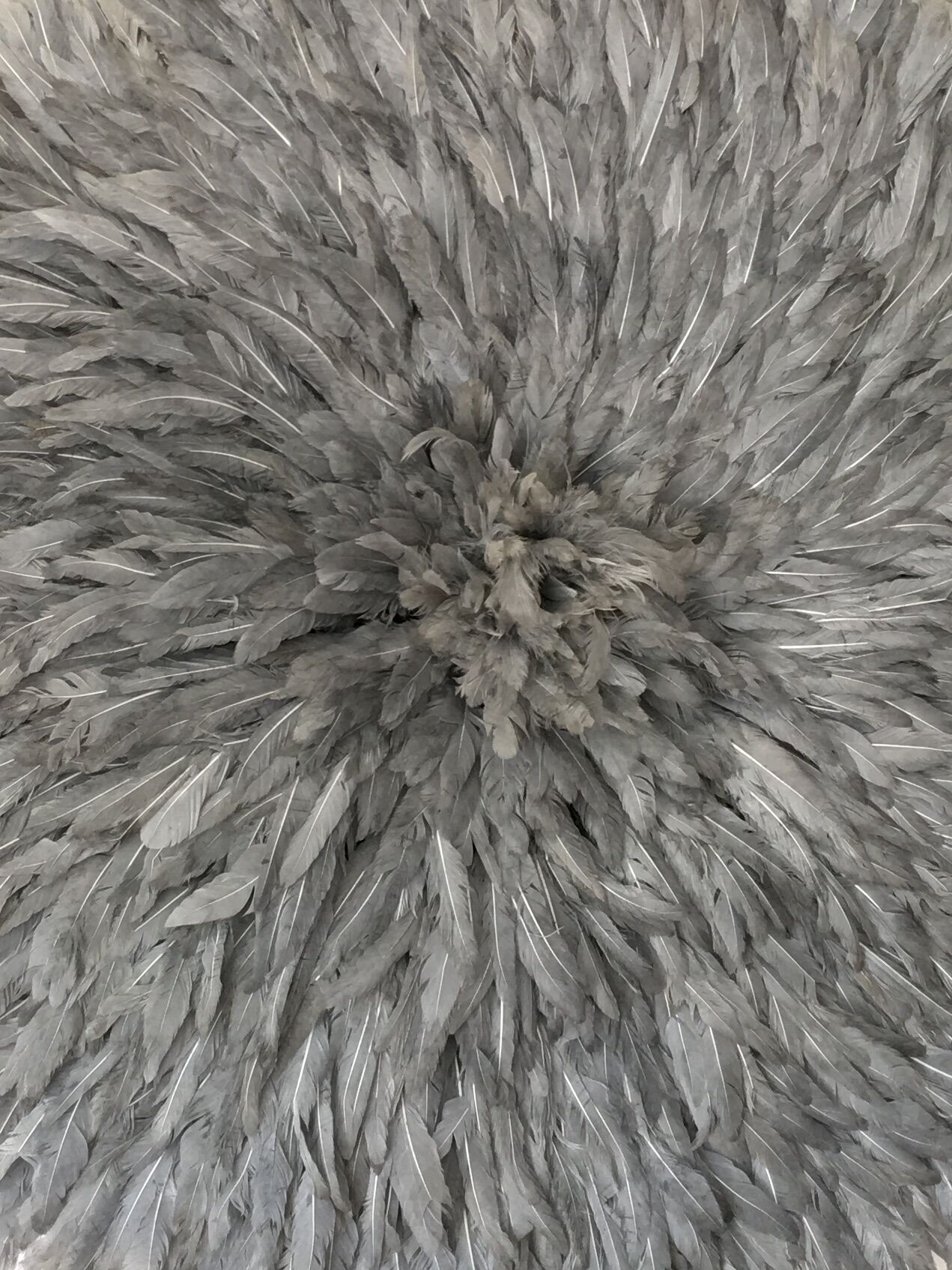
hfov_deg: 21.3
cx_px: 413
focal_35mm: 69
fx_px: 2530
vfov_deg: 28.1
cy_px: 541
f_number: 2.2
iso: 50
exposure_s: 1/33
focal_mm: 4.15
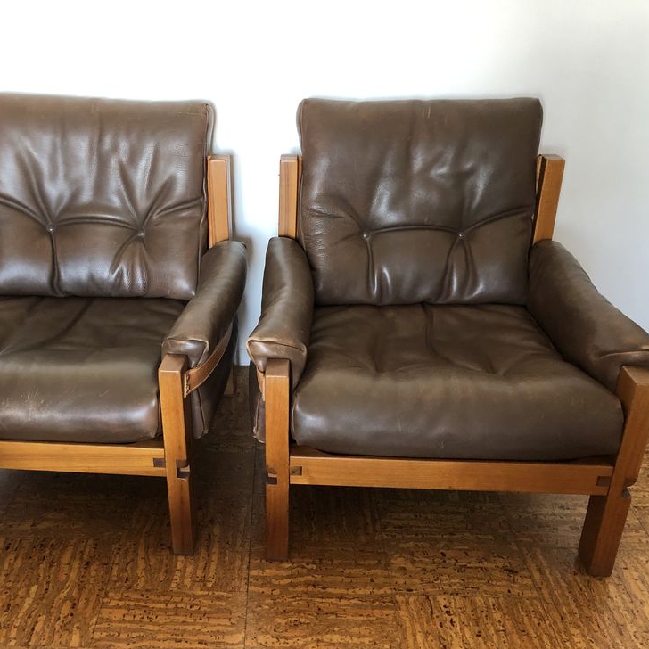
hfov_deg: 48.1
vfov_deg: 48.4
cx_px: 249
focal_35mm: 34
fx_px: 721
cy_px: 333
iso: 80
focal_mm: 3.99
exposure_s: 1/15
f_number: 1.8
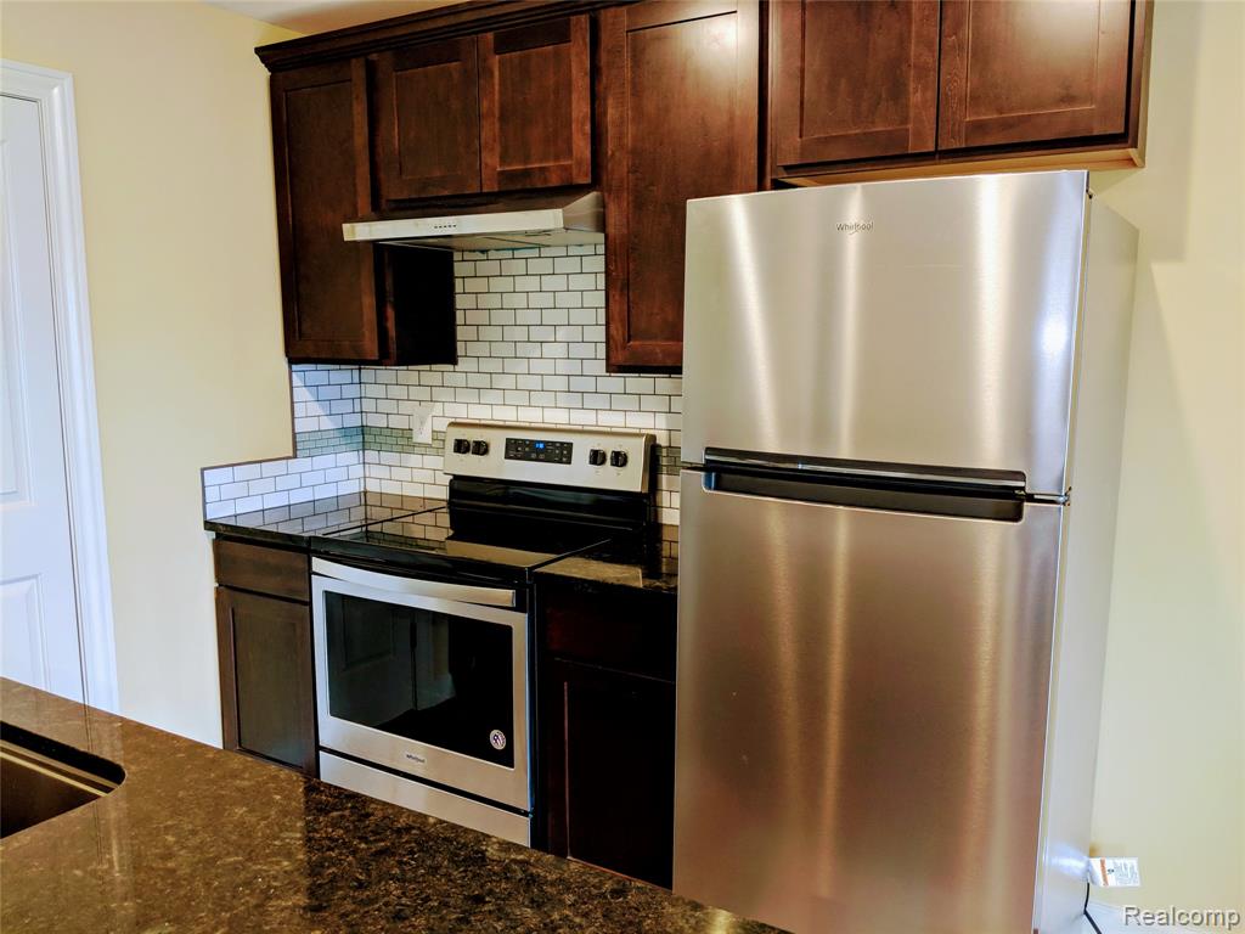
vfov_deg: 51.4
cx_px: 622
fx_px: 971
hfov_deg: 65.3
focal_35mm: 27
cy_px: 467
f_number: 1.8
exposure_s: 1/60.1
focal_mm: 4.44
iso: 173
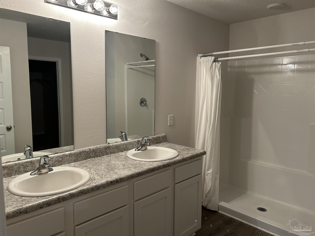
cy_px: 118
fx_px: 237
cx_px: 158
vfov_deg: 53.1
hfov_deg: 67.3
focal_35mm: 26
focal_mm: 5.7
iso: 125
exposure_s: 1/60
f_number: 1.5
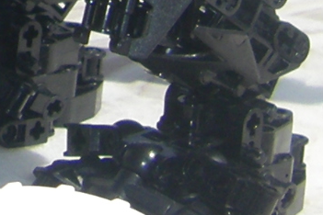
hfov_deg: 6.9
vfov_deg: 4.6
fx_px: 2620
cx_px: -165
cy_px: -357
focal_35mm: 292
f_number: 7
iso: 64
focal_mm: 6.3
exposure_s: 1/320
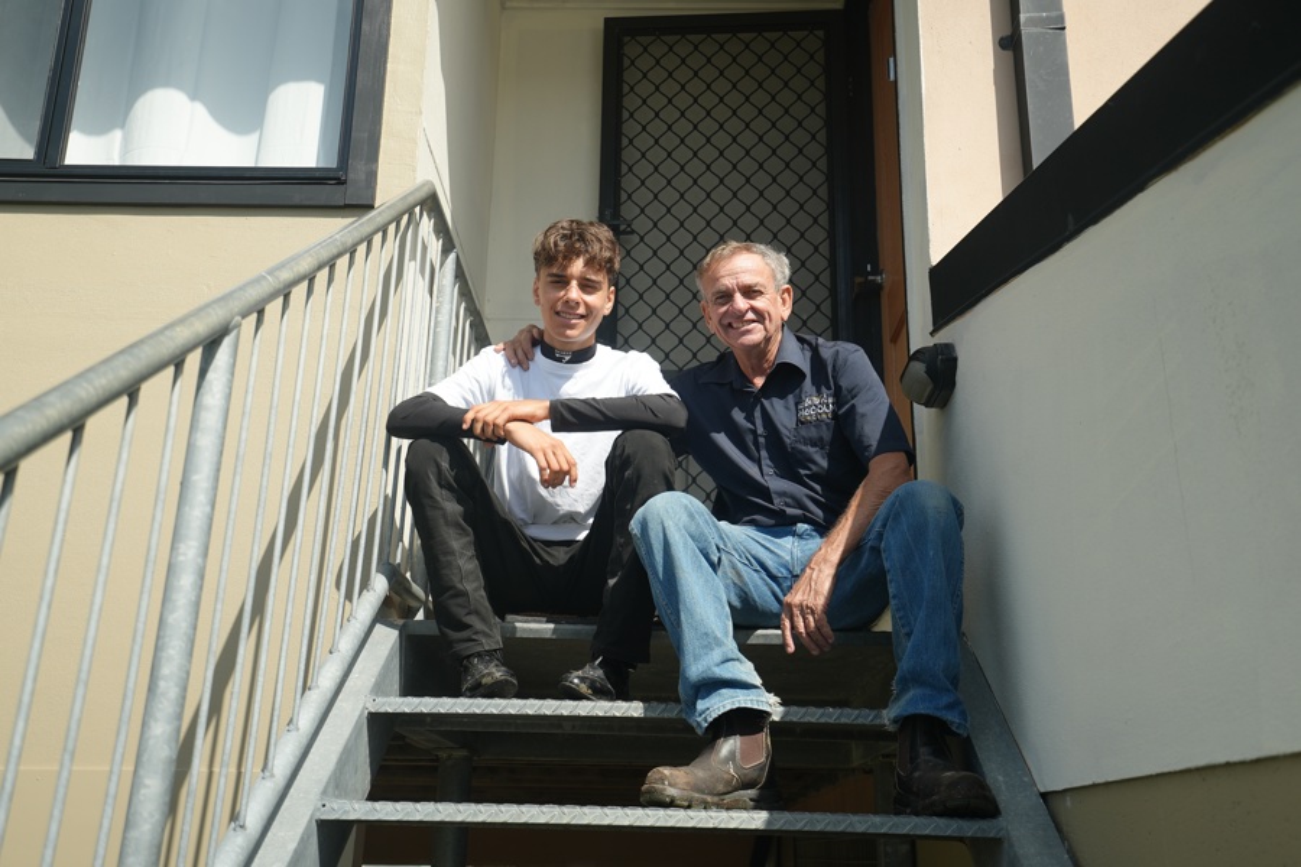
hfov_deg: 54.4
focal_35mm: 35
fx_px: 1265
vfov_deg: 37.9
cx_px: 650
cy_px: 434
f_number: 4
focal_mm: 35
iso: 160
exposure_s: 1/160
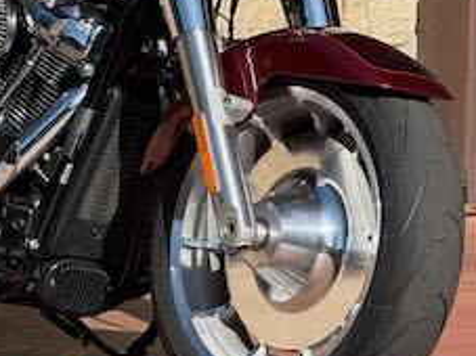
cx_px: 23
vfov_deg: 4.4
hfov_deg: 5.8
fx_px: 4659
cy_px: 103
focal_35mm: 339
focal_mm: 15.66
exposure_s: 1/1650
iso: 50
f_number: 2.8
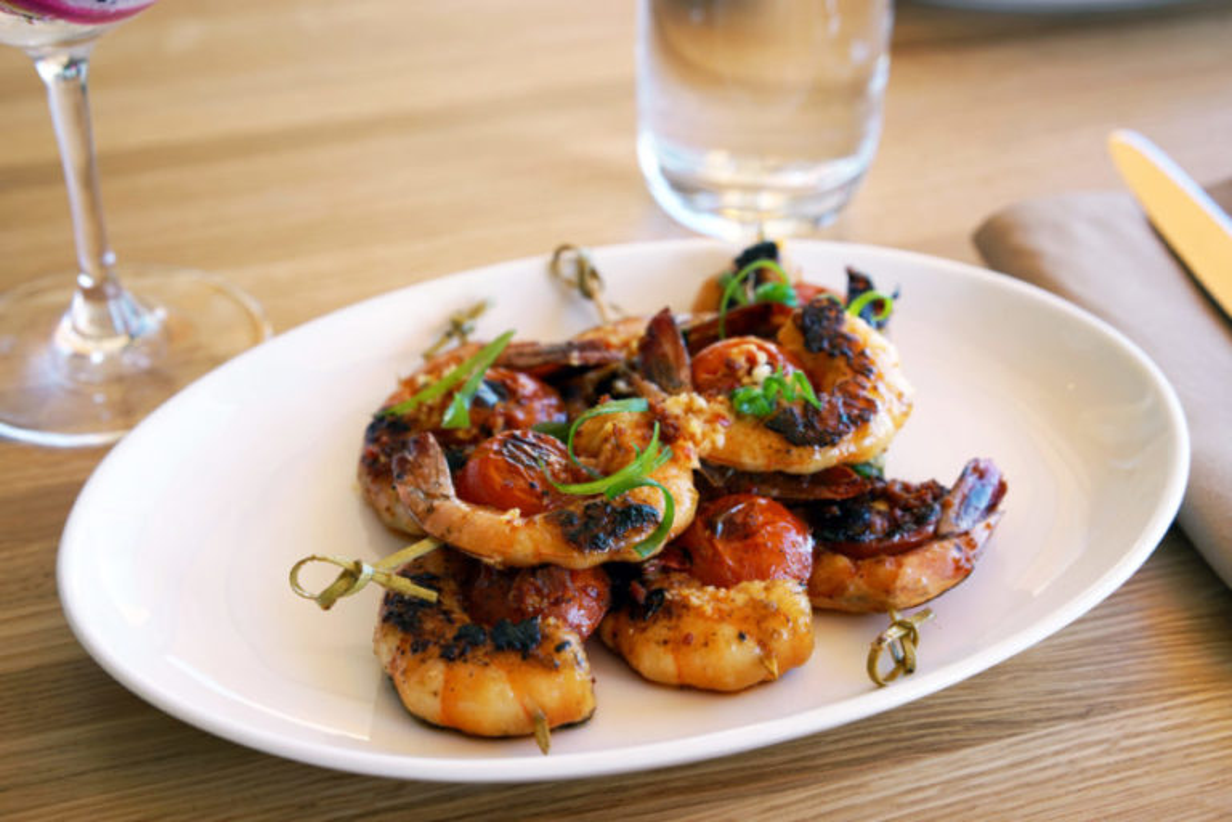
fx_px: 1882
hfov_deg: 36.2
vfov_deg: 24.6
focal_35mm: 55
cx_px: 616
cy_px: 411
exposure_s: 1/60
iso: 200
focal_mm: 55
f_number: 5.6
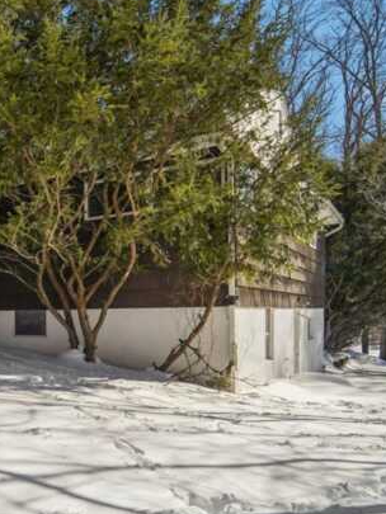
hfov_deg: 35.4
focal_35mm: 34
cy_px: 312
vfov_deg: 53.5
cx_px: -44
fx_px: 505
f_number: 8
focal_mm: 14
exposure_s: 1/800
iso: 400
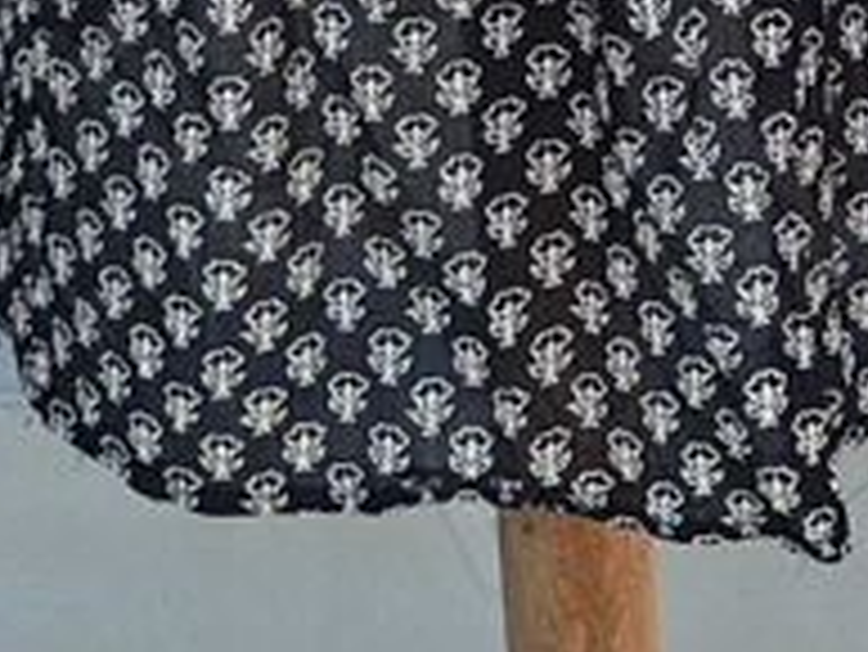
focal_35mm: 119
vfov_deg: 10.7
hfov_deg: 16.5
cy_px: -890
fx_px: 2986
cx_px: 360
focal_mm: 5.54
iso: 40
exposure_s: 1/302
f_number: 1.8
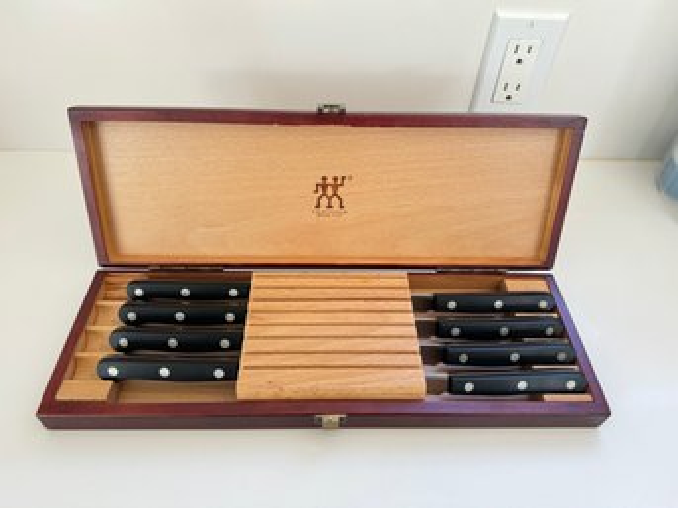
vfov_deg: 56.8
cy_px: 254
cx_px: 339
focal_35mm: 24
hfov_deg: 71.6
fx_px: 470
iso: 125
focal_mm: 6.76
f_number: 1.78
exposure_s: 1/121
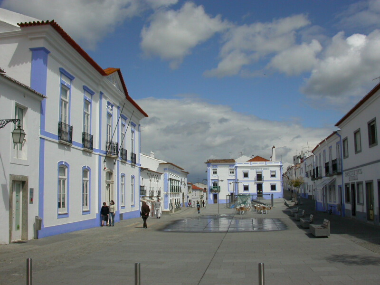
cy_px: 142
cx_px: 190
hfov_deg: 49.0
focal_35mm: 38
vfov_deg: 37.7
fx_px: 417
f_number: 7.5
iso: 100
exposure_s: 1/958
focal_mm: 7.85
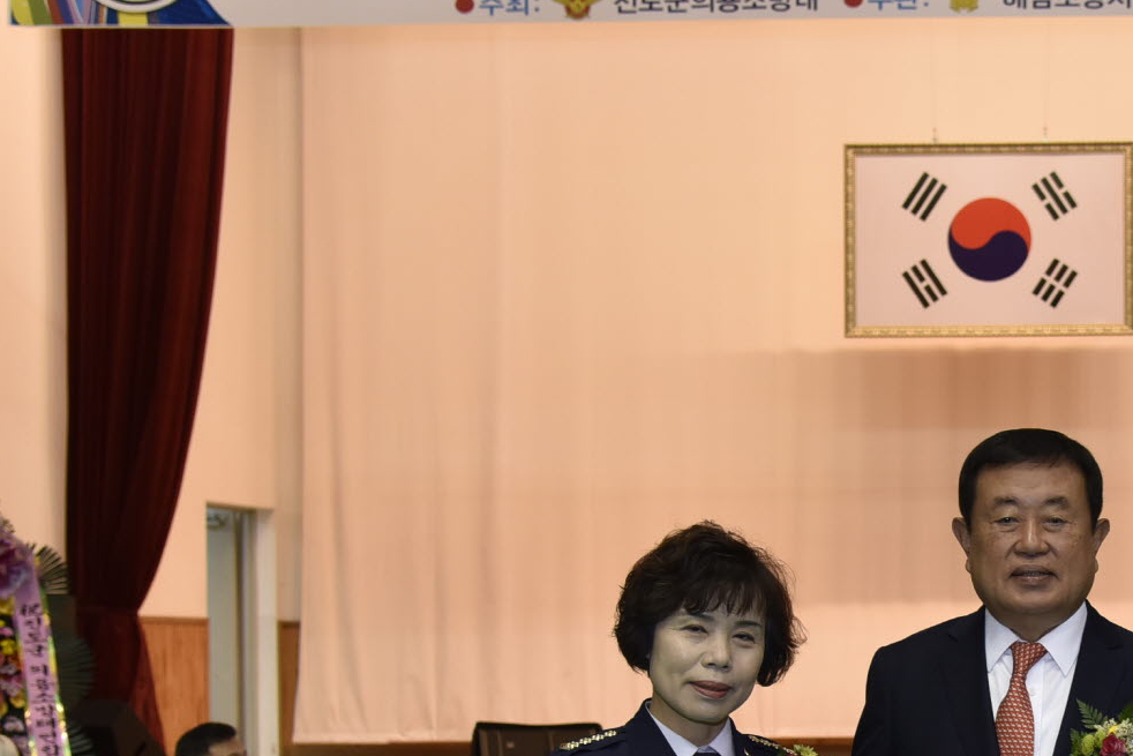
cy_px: 709
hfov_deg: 29.3
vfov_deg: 20.1
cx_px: 1013
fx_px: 2077
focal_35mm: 66
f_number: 4
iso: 800
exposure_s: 1/125
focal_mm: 27
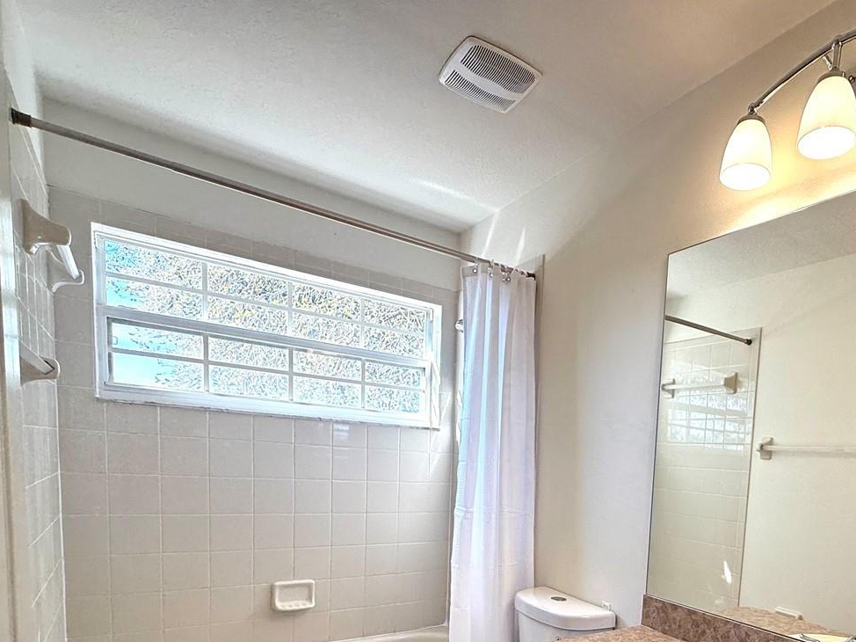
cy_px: 521
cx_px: 607
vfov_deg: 54.5
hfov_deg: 70.5
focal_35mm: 23
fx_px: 569
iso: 50
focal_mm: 2.22
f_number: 2.2
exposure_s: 1/169
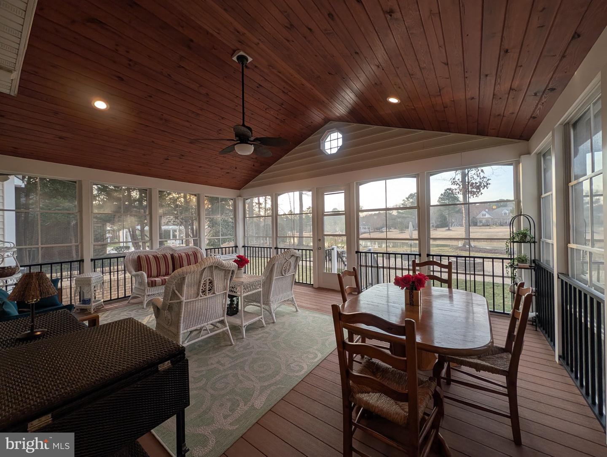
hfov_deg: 110.5
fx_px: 211
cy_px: 228
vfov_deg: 94.6
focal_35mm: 12
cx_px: 304
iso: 54
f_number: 1.7
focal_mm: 2.02
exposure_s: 1/266
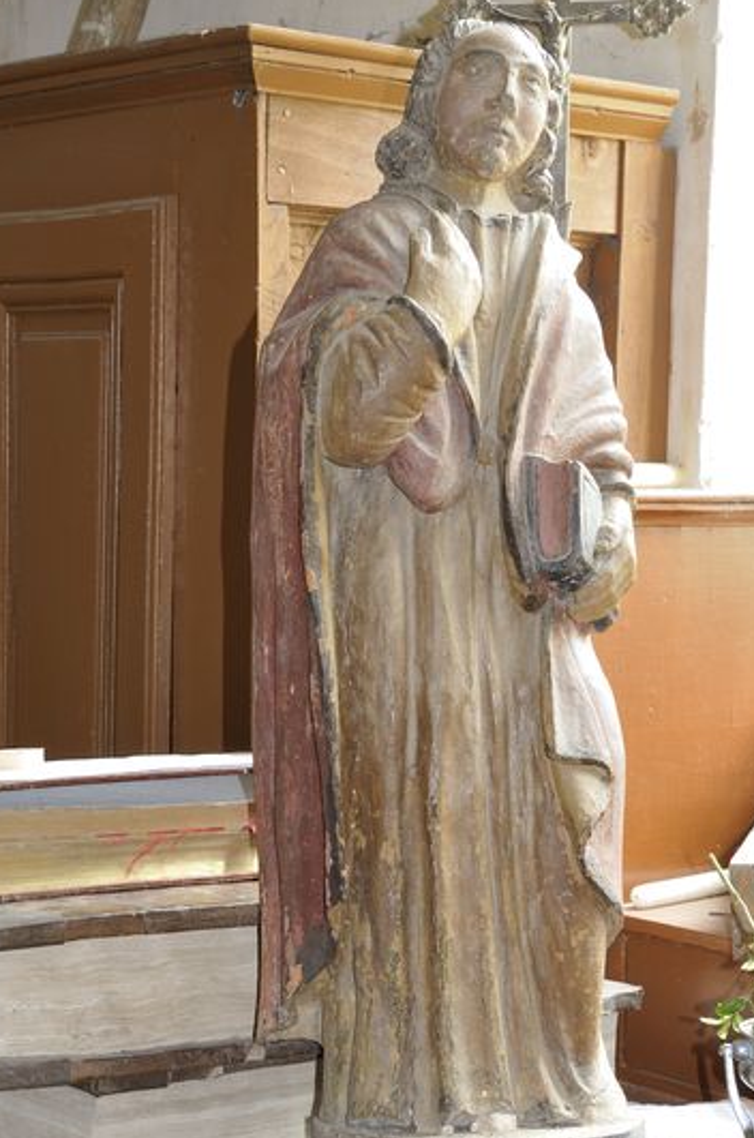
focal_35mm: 83
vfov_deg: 24.5
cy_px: 669
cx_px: 407
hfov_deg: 16.4
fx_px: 2618
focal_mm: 42
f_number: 8
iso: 320
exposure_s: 2
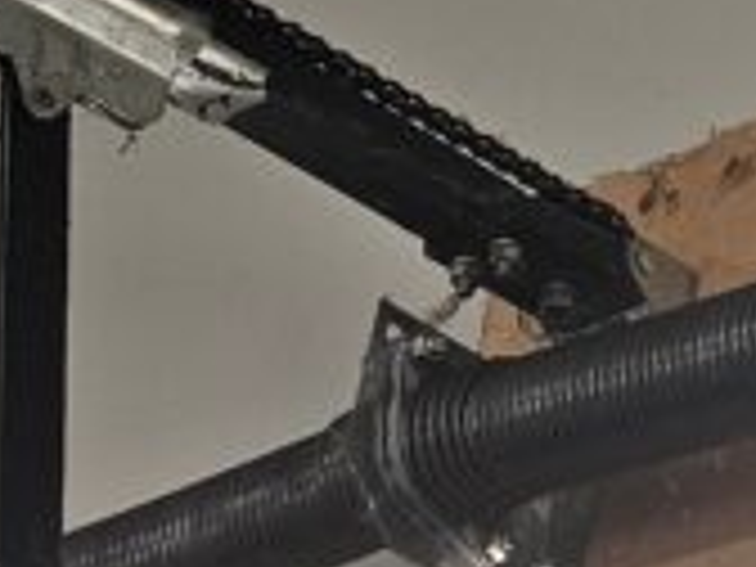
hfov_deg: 13.8
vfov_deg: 10.6
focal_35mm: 140
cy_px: 220
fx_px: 3058
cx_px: 864
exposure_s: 1/120
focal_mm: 6.3
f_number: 1.7
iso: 200
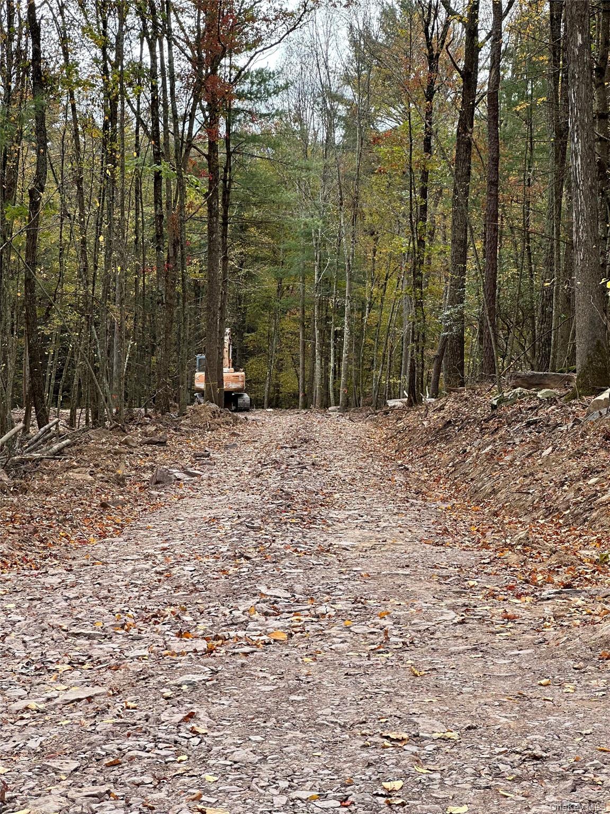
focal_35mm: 77
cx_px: 305
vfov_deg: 25.3
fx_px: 1809
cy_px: 407
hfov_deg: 19.1
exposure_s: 1/152
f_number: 2.8
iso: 32
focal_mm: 9
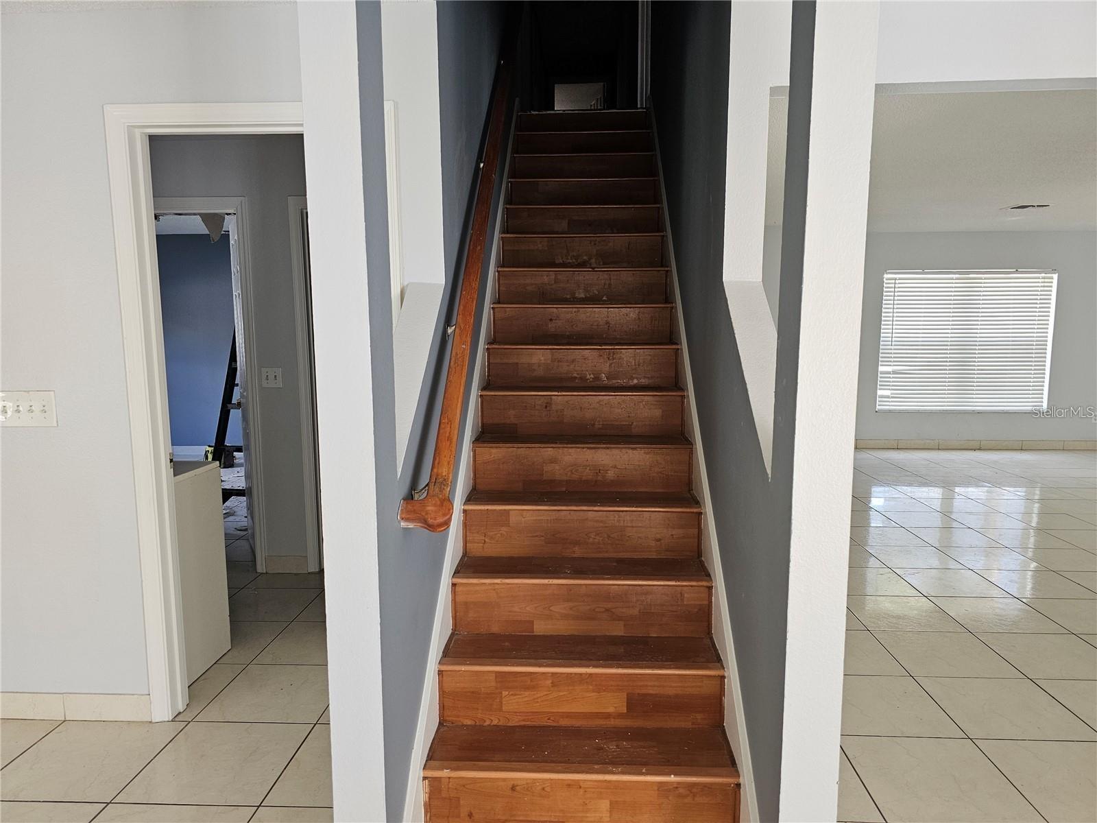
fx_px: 729
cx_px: 548
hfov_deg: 73.9
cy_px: 412
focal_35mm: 23
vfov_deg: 58.9
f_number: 1.7
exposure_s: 1/207
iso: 200
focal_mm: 6.3
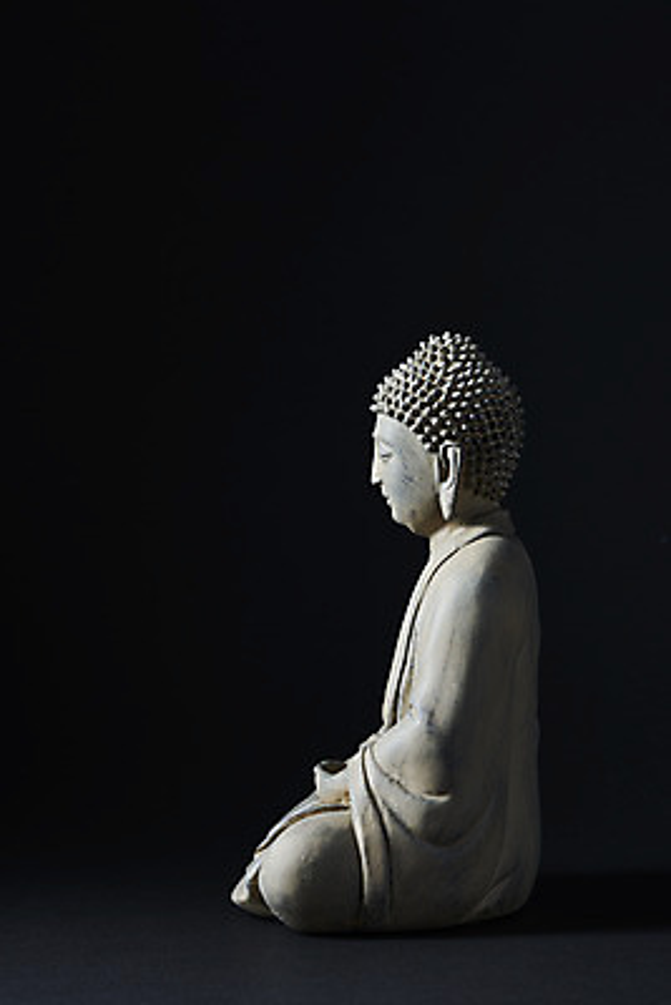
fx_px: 2933
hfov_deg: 13.1
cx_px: 336
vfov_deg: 19.4
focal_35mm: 105
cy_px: 502
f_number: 13
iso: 64
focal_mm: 105
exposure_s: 1/125
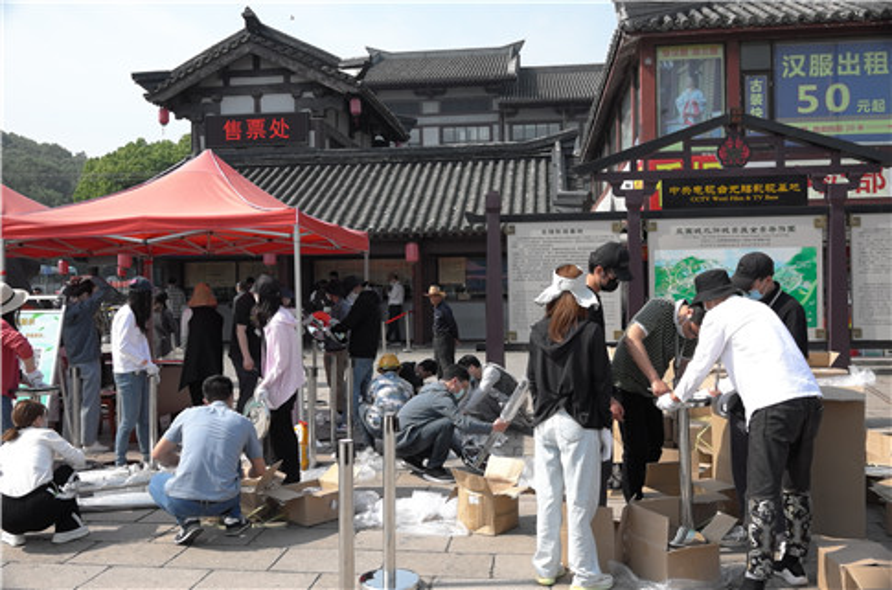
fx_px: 766
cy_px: 295
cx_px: 446
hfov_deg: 60.4
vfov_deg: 42.1
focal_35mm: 31
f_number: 8
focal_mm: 20.7
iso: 200
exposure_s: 1/320
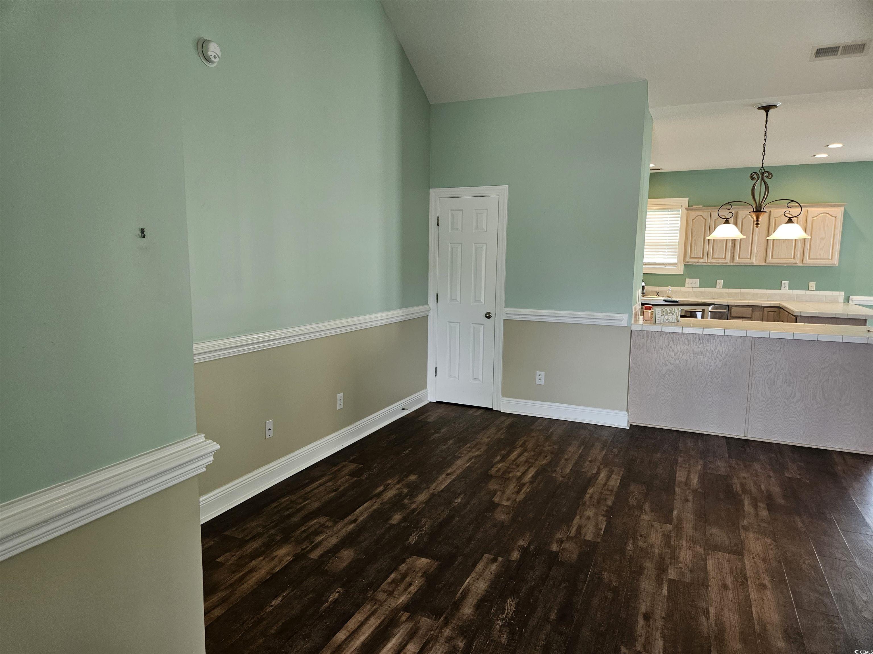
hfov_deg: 73.9
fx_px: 580
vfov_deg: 58.9
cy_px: 327
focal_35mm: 23
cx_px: 436
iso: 160
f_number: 1.8
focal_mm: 5.4
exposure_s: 1/120
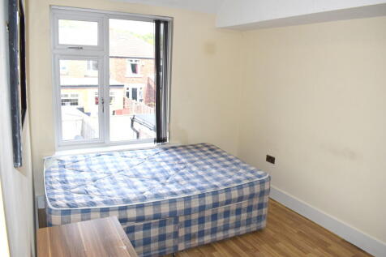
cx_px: 193
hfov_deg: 67.4
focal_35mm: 27
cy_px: 128
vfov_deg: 47.9
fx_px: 289
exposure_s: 1/125
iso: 100
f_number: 5.6
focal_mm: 18
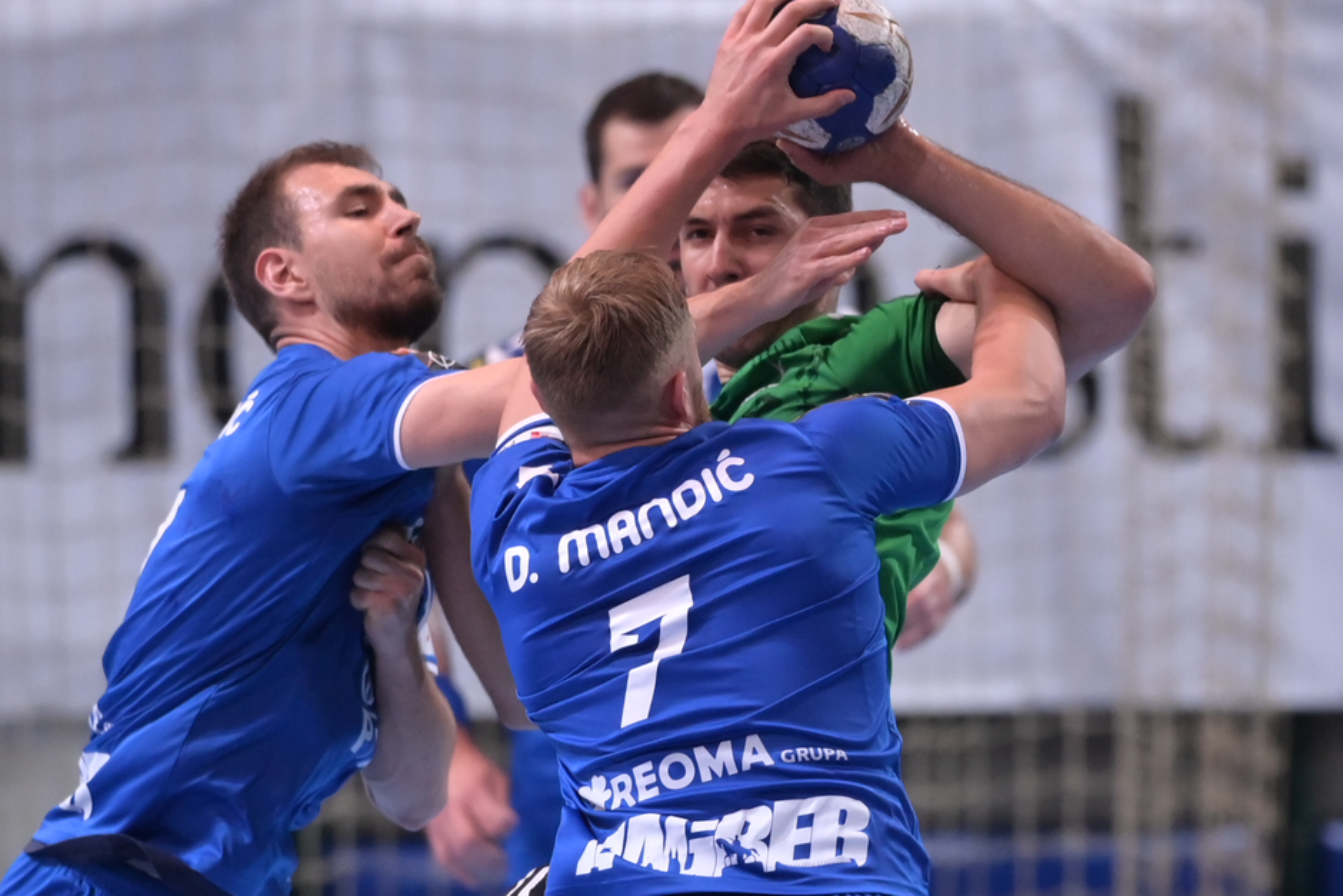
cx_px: 672
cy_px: 448
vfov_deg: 3.4
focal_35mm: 400
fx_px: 14923
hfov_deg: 5.2
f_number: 2.8
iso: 4000
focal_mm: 400
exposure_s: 1/2000
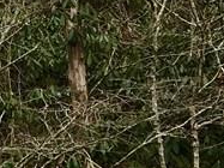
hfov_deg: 10.2
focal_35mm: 159
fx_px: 1028
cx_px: -371
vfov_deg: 9.3
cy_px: 8
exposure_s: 1/270
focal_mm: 4.15
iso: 25
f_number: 2.2
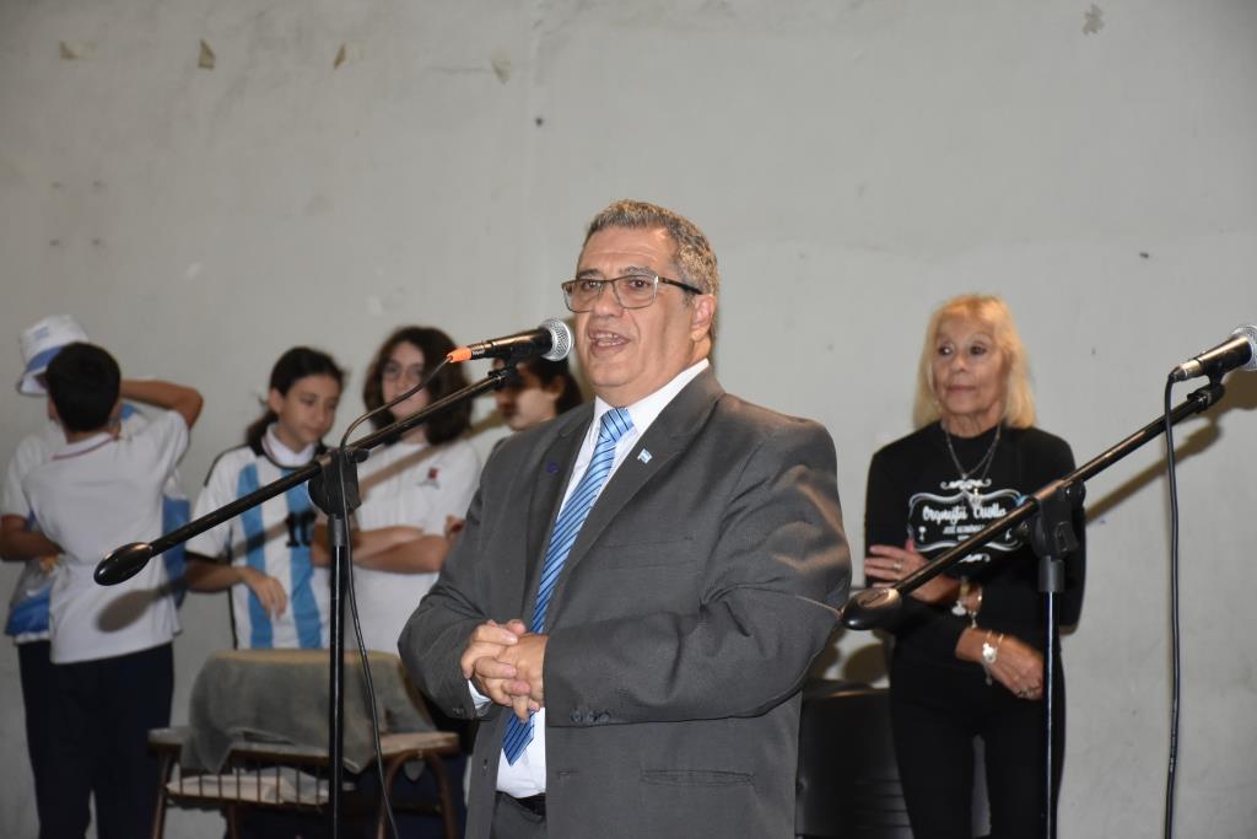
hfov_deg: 19.5
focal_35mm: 105
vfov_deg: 13.0
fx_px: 3667
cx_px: 628
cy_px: 420
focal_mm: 70
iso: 1600
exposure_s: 1/60
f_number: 5.6
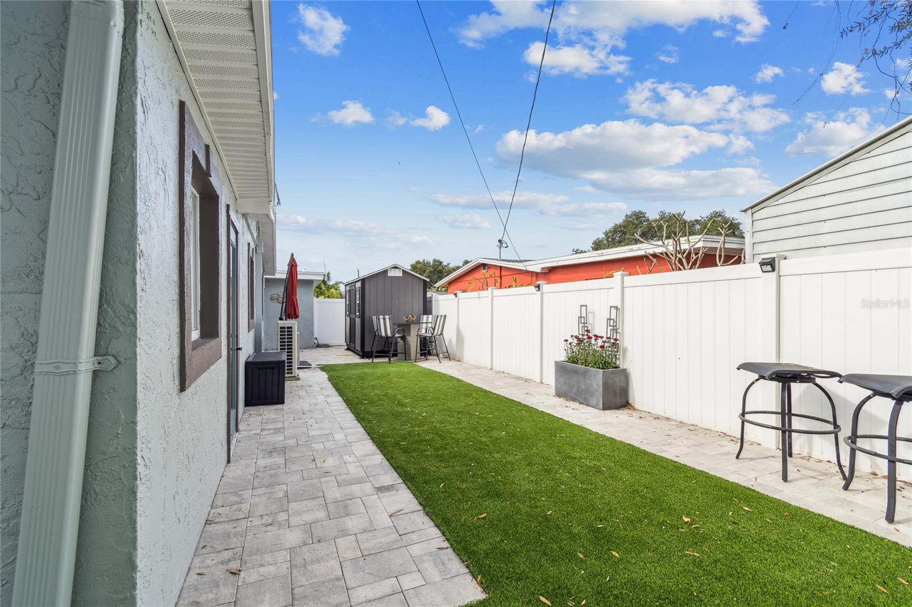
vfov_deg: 77.3
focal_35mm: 15
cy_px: 304
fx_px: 380
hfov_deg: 100.4
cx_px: 456
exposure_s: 1/1600
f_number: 7.1
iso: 100
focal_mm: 10
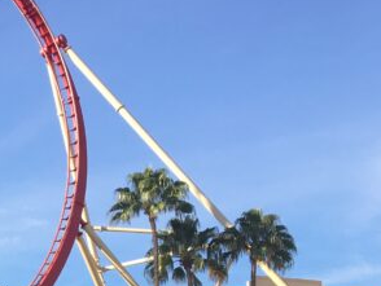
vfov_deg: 14.0
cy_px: 384
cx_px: -251
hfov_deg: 16.9
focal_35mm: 101
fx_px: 1113
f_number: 2.2
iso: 25
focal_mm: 4.15
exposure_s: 1/884
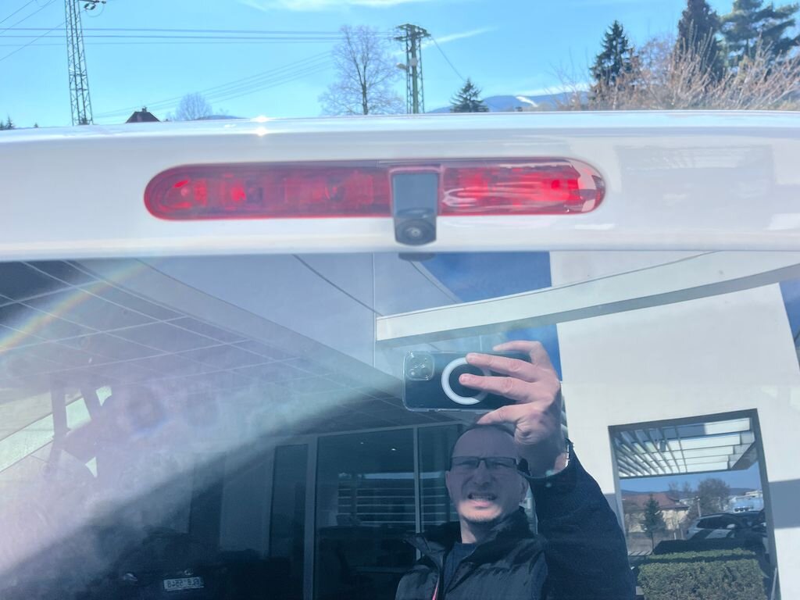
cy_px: 300
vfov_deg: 53.1
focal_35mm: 26
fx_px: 601
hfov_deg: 67.3
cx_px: 400
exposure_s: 1/1422
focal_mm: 5.1
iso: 50
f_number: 1.6
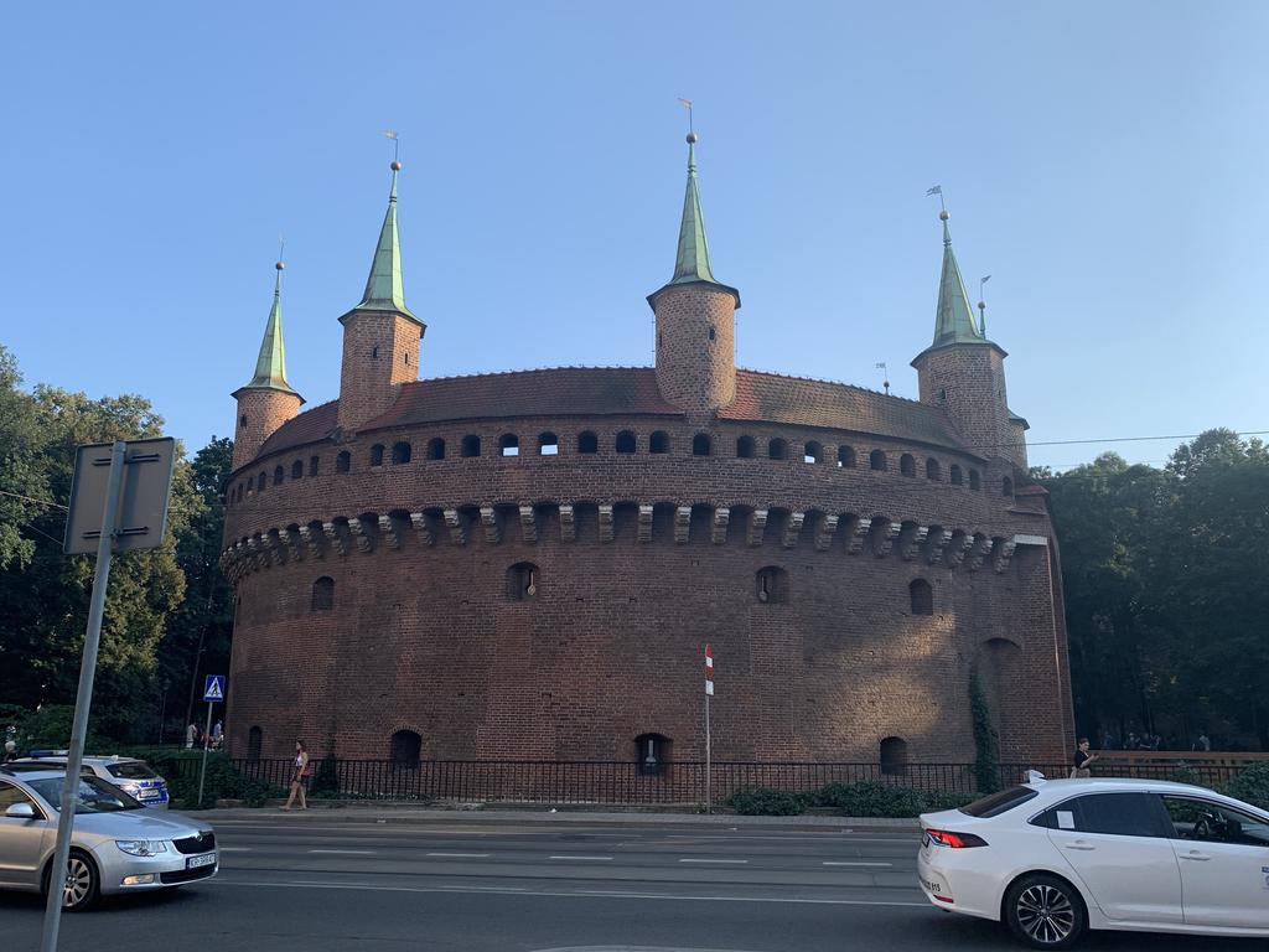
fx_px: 953
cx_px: 634
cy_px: 476
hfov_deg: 67.3
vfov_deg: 53.1
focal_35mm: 26
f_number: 1.8
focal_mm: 4.25
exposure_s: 1/1065
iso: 25
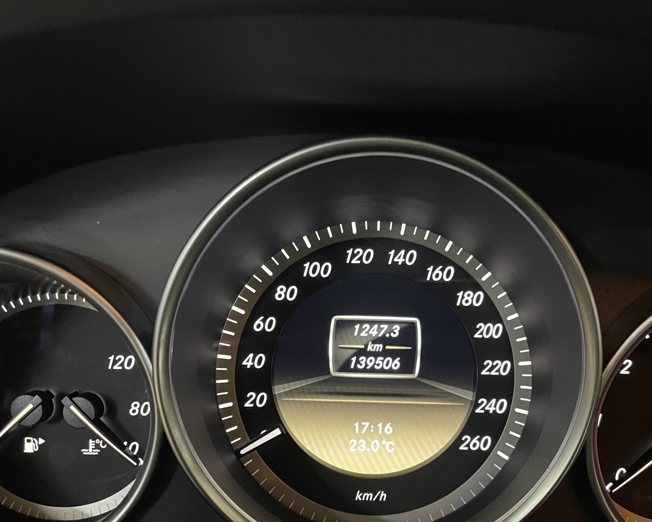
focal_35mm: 35
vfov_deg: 41.9
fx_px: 675
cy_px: 333
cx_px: 370
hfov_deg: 51.4
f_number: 1.6
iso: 640
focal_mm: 4.2
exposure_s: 1/25
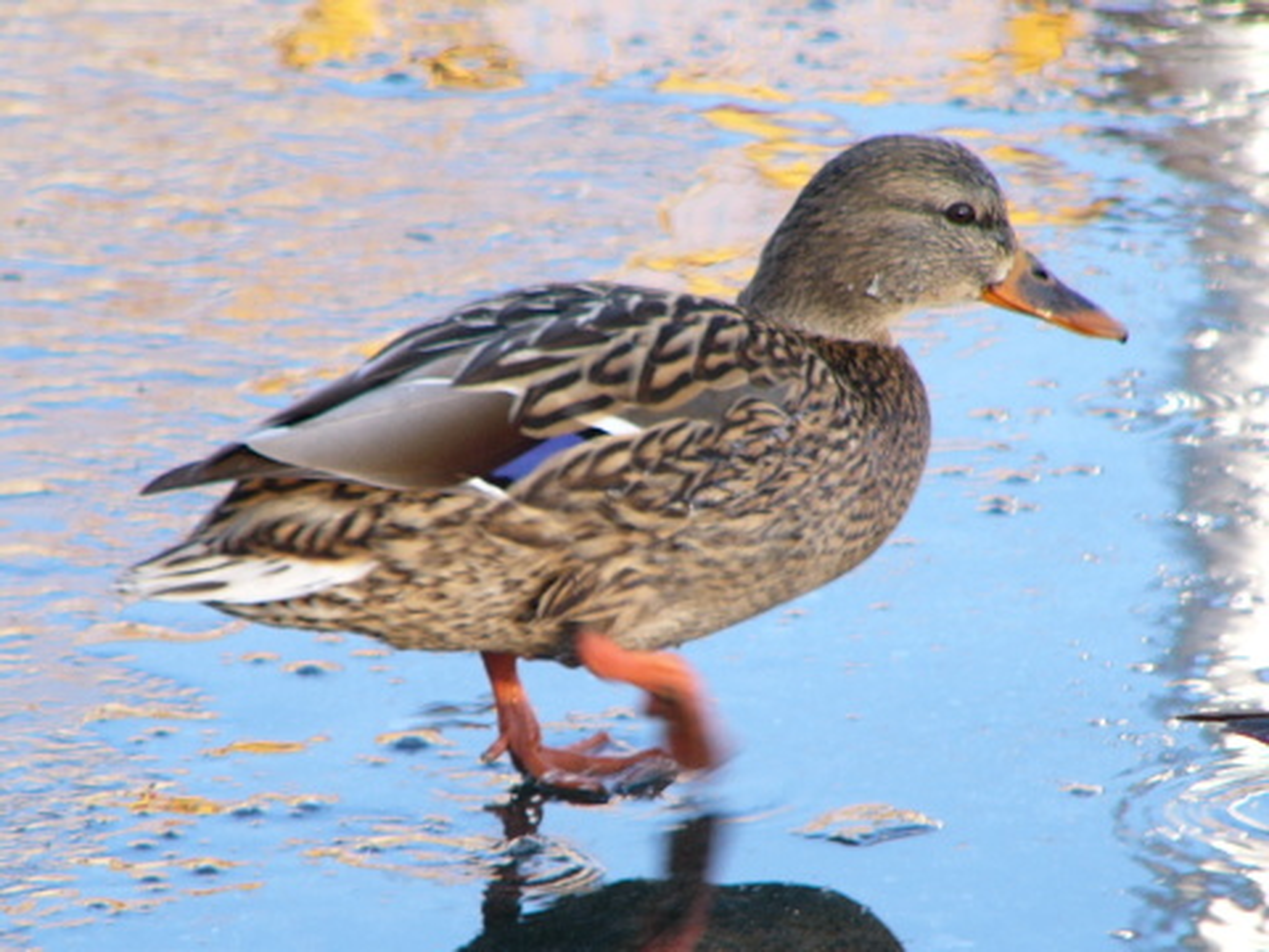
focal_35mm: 380
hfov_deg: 5.2
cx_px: 634
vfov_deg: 3.9
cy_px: 476
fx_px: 13931
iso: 50
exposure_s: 1/125
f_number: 2.8
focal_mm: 63.2
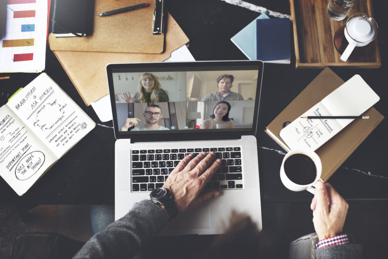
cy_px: 130
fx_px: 539
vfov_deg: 27.0
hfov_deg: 39.6
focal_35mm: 50
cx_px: 194
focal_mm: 50
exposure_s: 1/100
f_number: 2.8
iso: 100
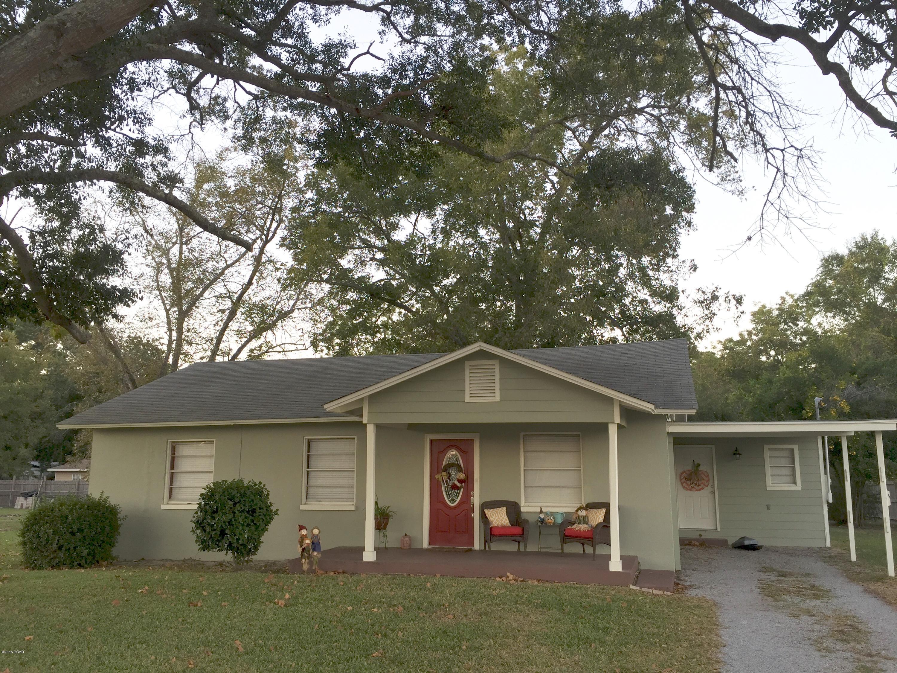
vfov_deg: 48.2
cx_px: 448
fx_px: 751
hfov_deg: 61.7
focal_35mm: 29
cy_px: 336
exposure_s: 1/40
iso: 32
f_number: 2.2
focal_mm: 4.15
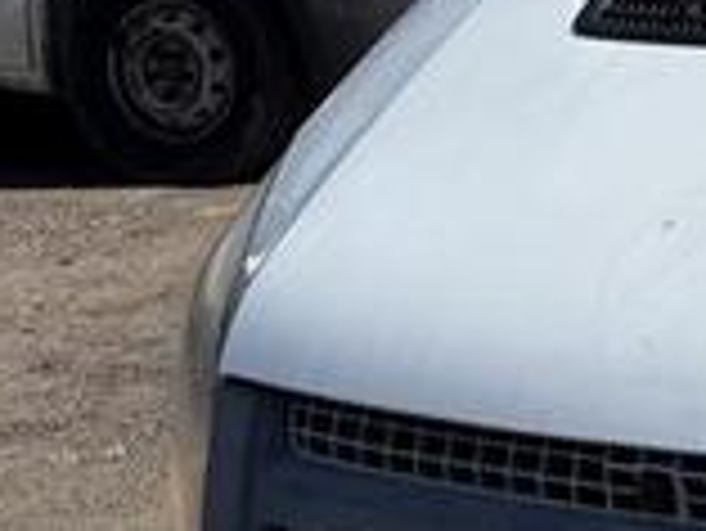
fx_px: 3021
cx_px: 1632
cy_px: -140
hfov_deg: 11.3
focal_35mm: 148
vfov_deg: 9.9
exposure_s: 1/6993
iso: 50
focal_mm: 5.96
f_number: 1.6
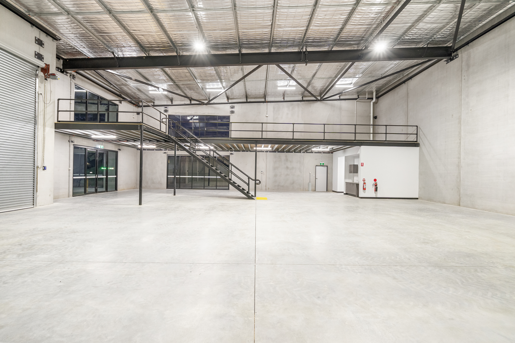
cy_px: 172
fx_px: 229
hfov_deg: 96.7
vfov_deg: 73.7
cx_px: 258
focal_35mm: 16
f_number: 4
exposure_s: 1/25
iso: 2500
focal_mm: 16
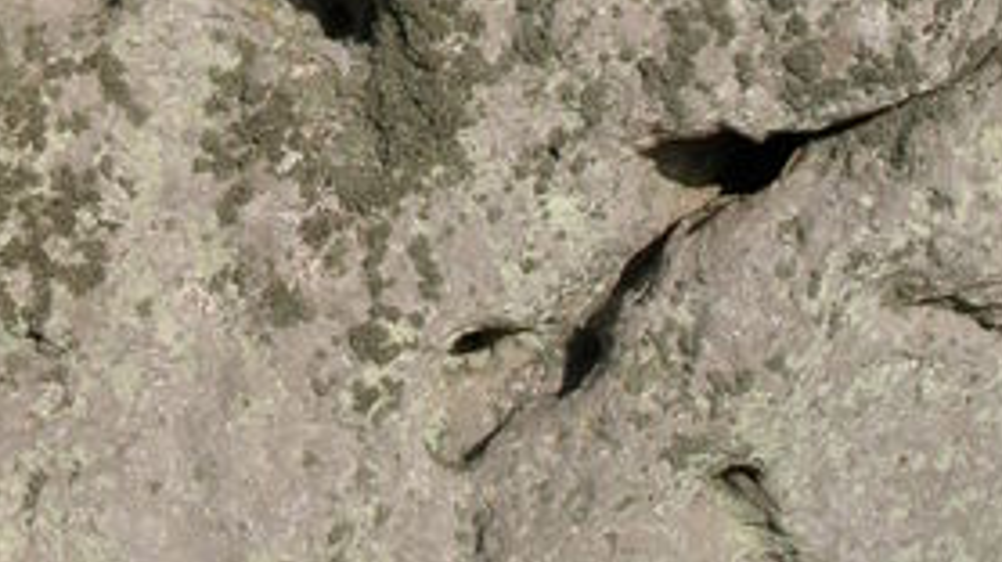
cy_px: -486
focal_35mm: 181
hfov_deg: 11.9
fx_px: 4806
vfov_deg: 6.5
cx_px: 278
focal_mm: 19.9
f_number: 6.8
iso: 100
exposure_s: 1/389
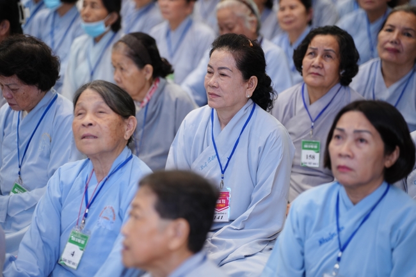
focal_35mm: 119
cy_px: 138
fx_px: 1375
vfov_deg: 11.5
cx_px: 208
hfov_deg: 17.2
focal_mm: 119
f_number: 2.8
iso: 1250
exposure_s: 1/100
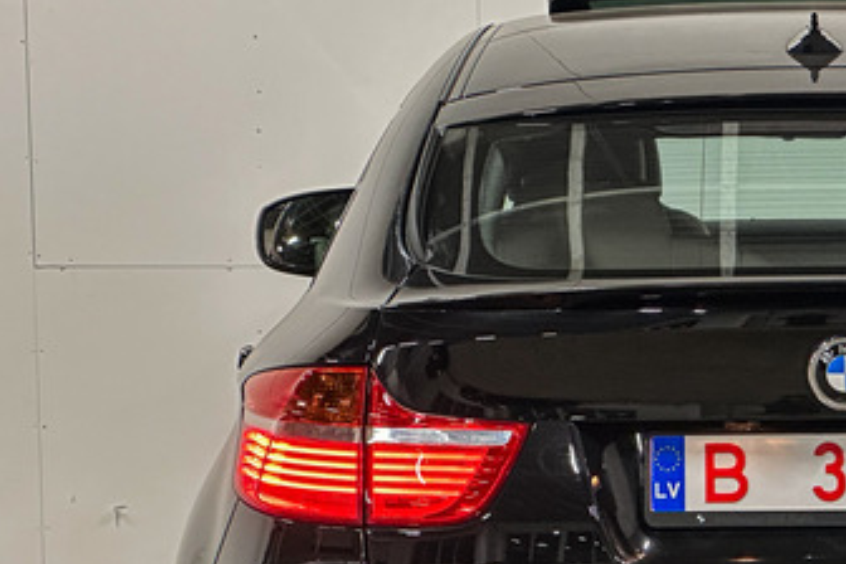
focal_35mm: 155
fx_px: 3642
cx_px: 798
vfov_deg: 8.8
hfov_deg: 13.1
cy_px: 506
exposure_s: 1/34
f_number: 2.8
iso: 500
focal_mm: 9
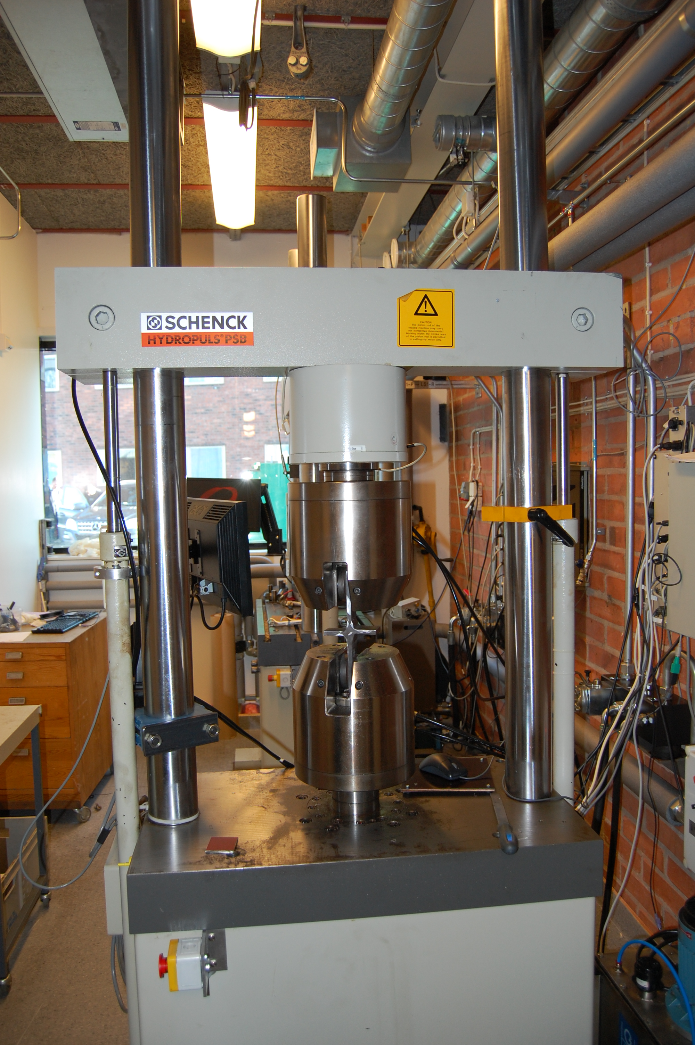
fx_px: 2393
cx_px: 348
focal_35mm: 82
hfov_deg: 16.5
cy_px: 522
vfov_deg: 24.6
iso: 400
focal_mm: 55
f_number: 5.6
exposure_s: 1/60
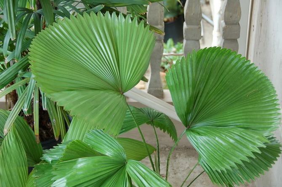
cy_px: 94
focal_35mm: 84
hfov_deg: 24.2
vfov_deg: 16.2
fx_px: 657
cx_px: 141
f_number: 5
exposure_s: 1/125
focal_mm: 56
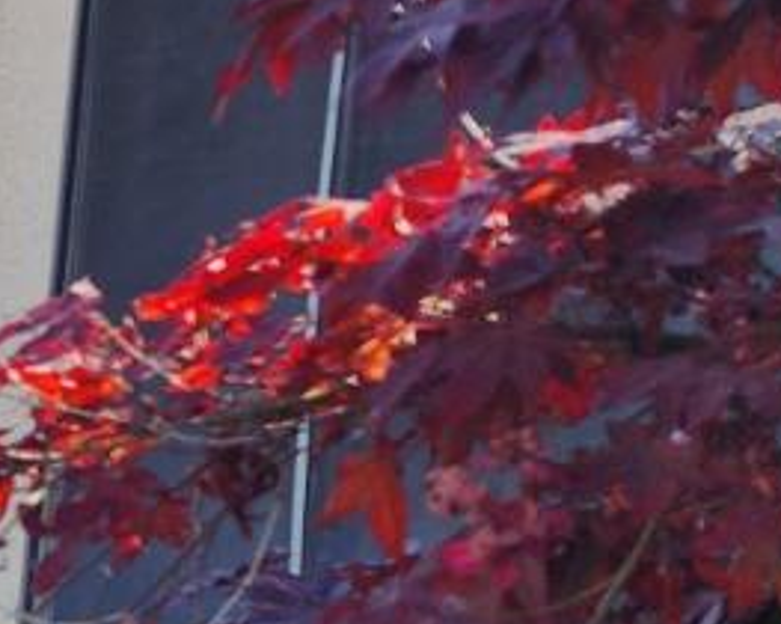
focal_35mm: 128
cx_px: -1226
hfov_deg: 11.6
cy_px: 709
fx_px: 2956
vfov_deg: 11.8
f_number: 1.8
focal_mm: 6.4
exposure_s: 1/399
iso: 12
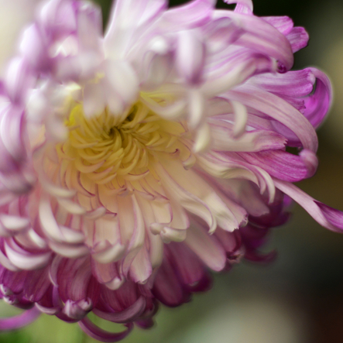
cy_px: 132
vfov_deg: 15.1
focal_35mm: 115
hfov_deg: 15.1
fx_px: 1289
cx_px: 232
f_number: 1.4
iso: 250
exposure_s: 1/500
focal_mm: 50
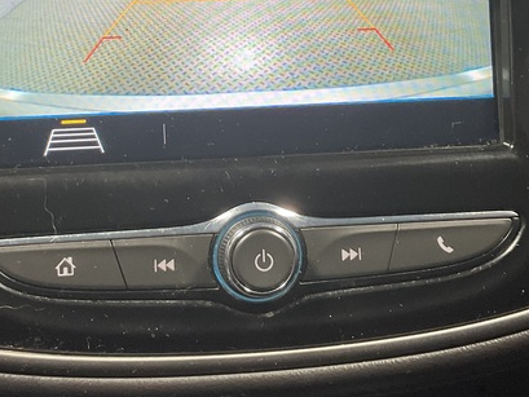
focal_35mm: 68
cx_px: 225
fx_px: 1039
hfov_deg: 28.5
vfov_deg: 21.5
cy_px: 105
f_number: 1.8
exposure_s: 1/60
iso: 64
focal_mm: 3
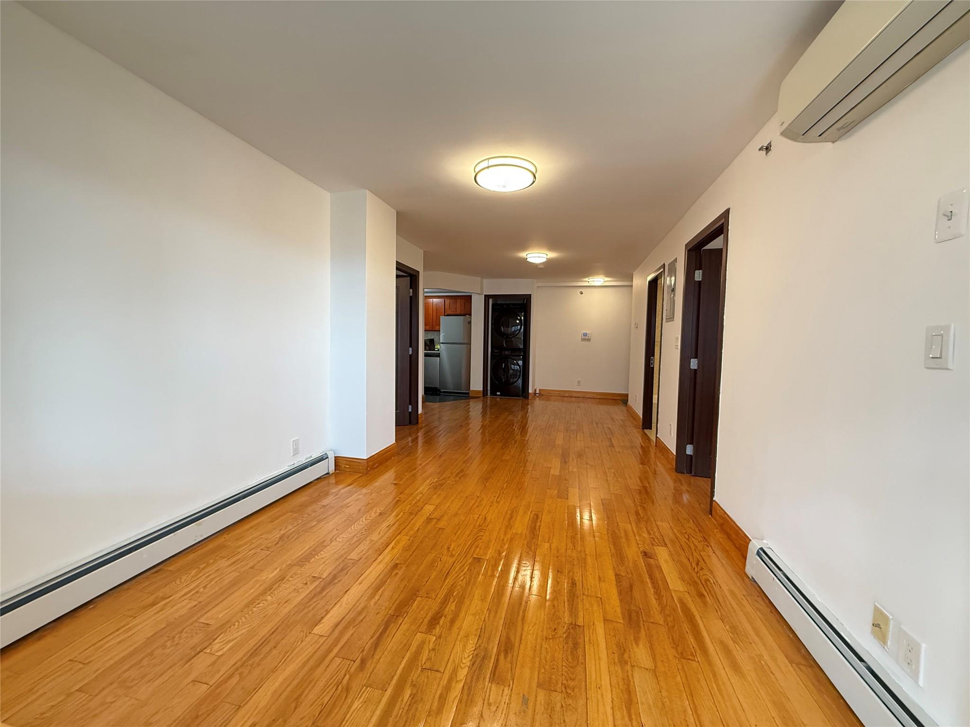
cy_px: 364
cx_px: 485
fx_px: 392
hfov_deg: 102.1
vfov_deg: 85.7
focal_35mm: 14
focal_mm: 2.22
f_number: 2.2
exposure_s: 1/60
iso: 500
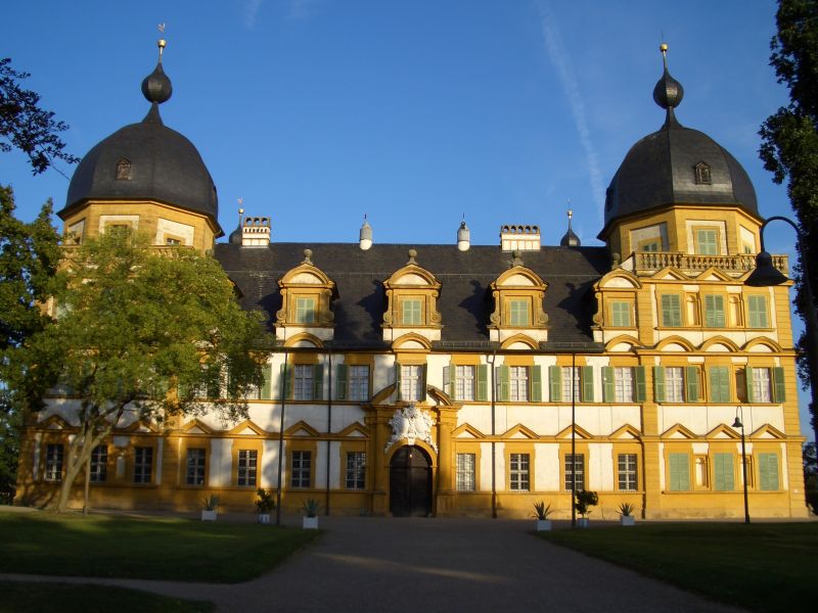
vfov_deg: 40.7
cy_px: 306
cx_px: 409
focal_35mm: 35
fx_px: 827
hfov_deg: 52.6
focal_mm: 5.8
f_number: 4.3
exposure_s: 1/320
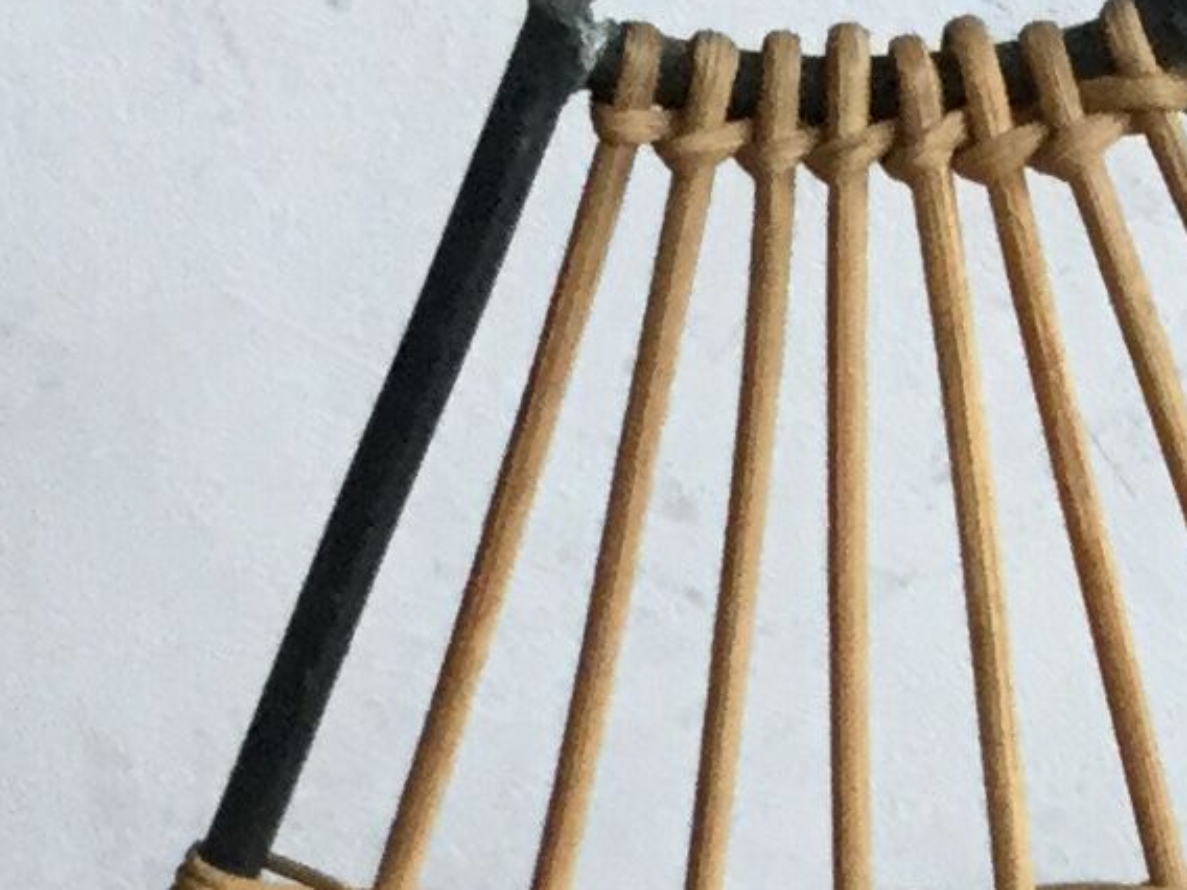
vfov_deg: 7.9
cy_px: 1880
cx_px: 1032
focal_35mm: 178
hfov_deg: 11.1
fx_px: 6104
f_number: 2.4
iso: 50
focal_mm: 3.3
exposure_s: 1/33
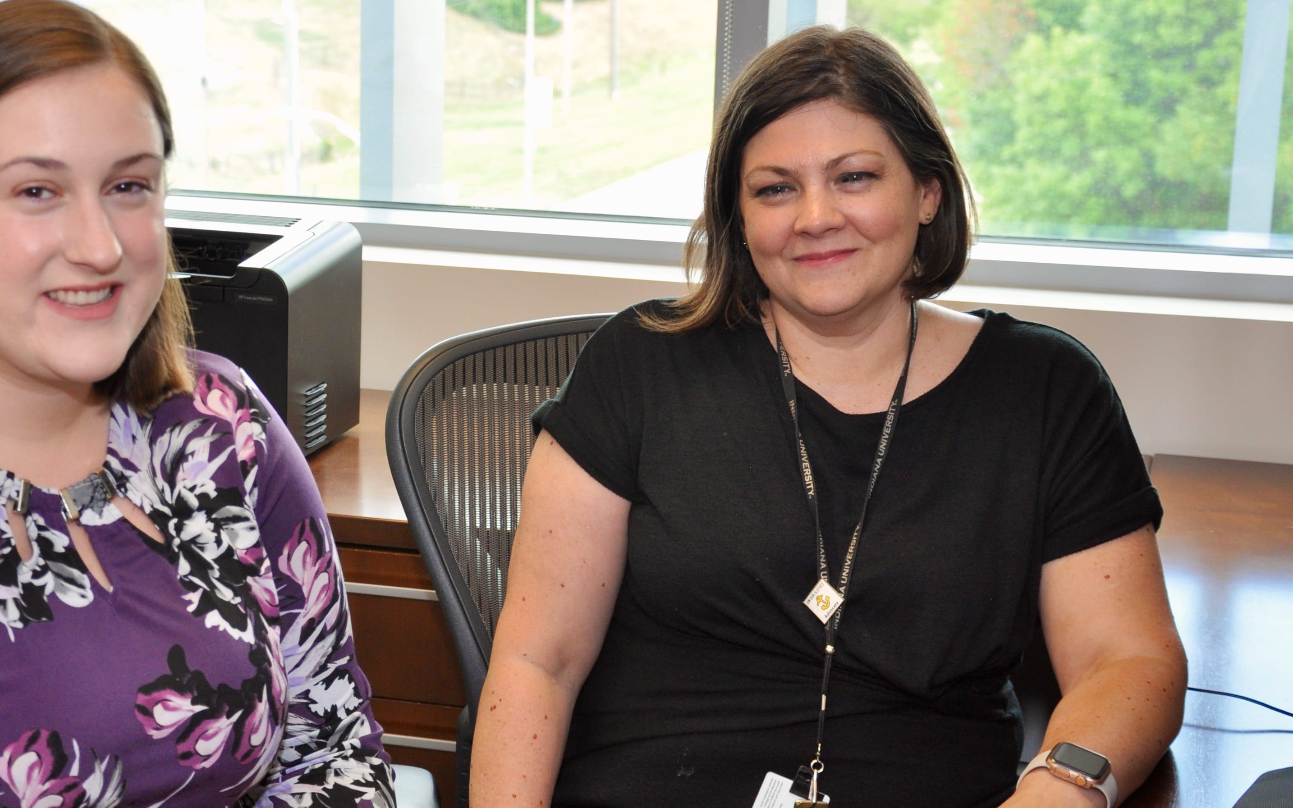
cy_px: 411
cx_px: 479
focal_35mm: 72
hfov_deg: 28.5
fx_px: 2537
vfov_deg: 18.1
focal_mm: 34
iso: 400
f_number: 5
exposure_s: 1/60
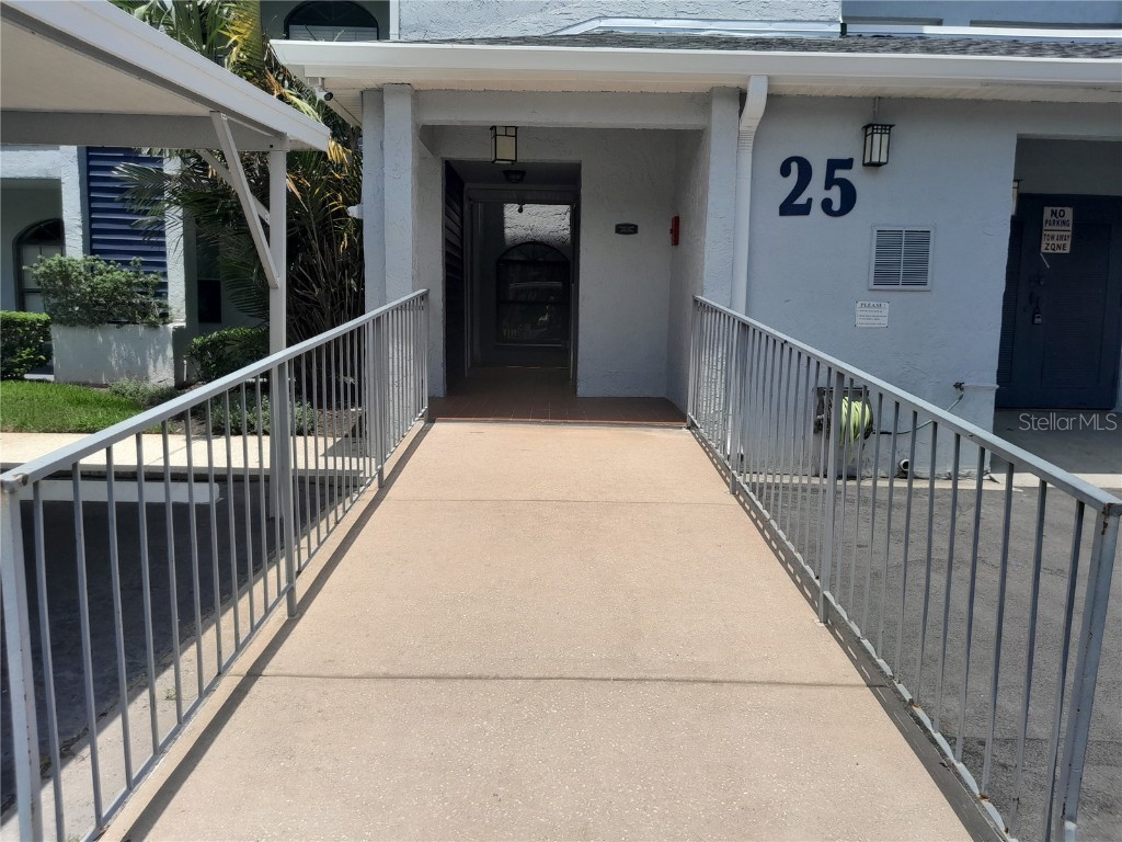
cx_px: 561
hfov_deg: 65.3
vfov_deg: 51.4
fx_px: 875
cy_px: 421
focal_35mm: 27
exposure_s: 1/762
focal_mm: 4
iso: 40
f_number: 1.8
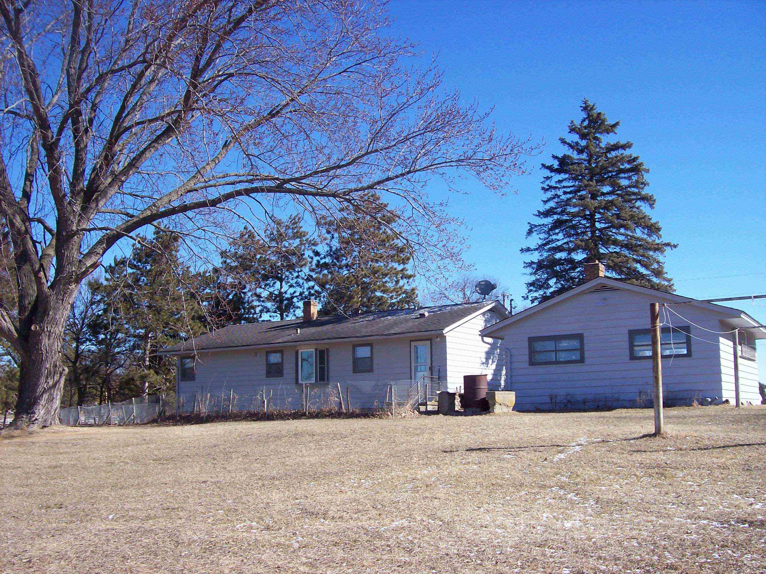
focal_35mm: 36
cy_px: 287
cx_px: 383
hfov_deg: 51.4
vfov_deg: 39.6
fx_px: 796
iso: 80
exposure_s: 1/476
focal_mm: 6
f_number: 4.8
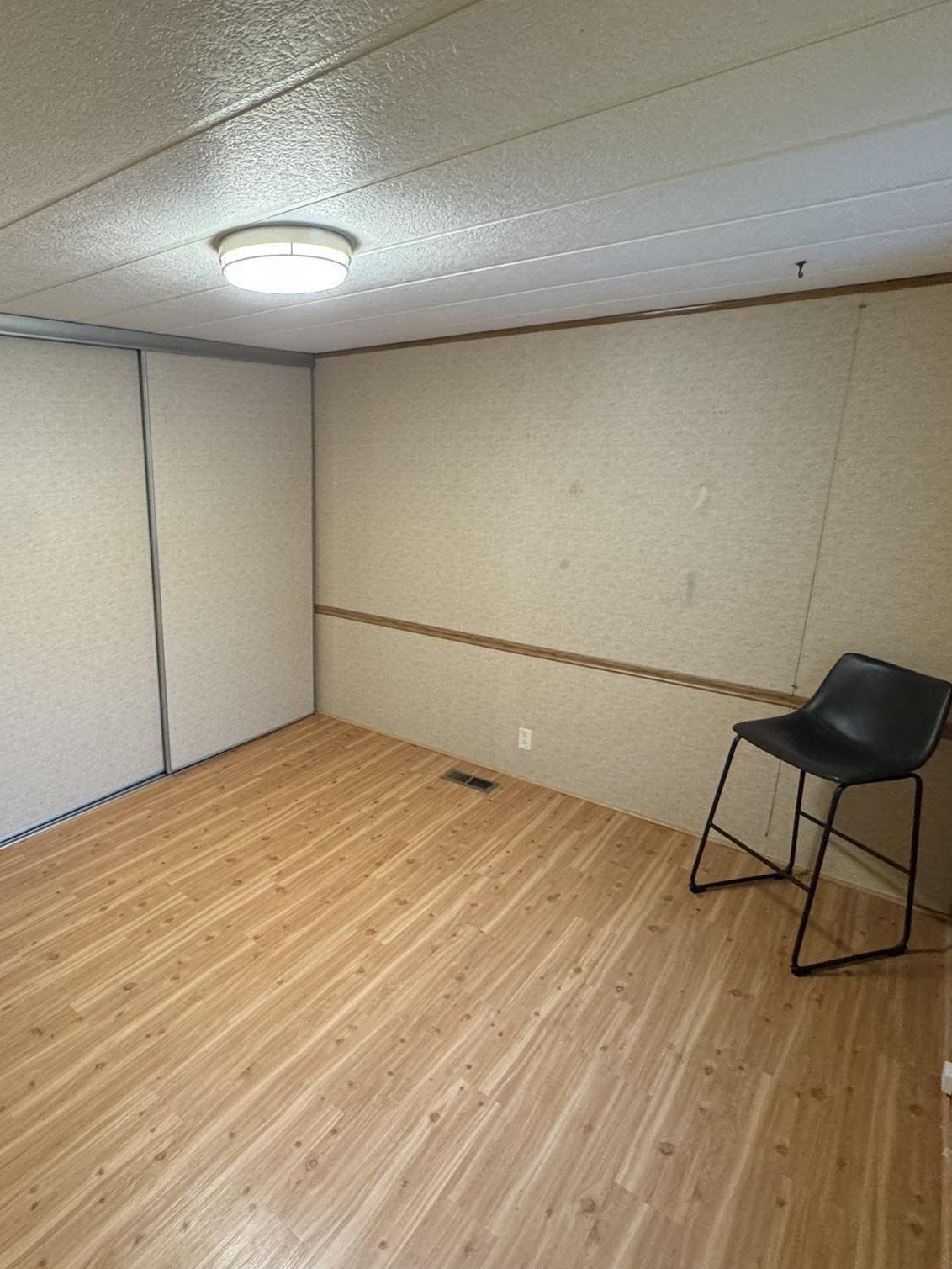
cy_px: 631
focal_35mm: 19
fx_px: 697
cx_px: 311
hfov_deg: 66.7
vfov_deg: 84.7
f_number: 2.2
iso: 500
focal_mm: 2.22
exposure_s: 1/60
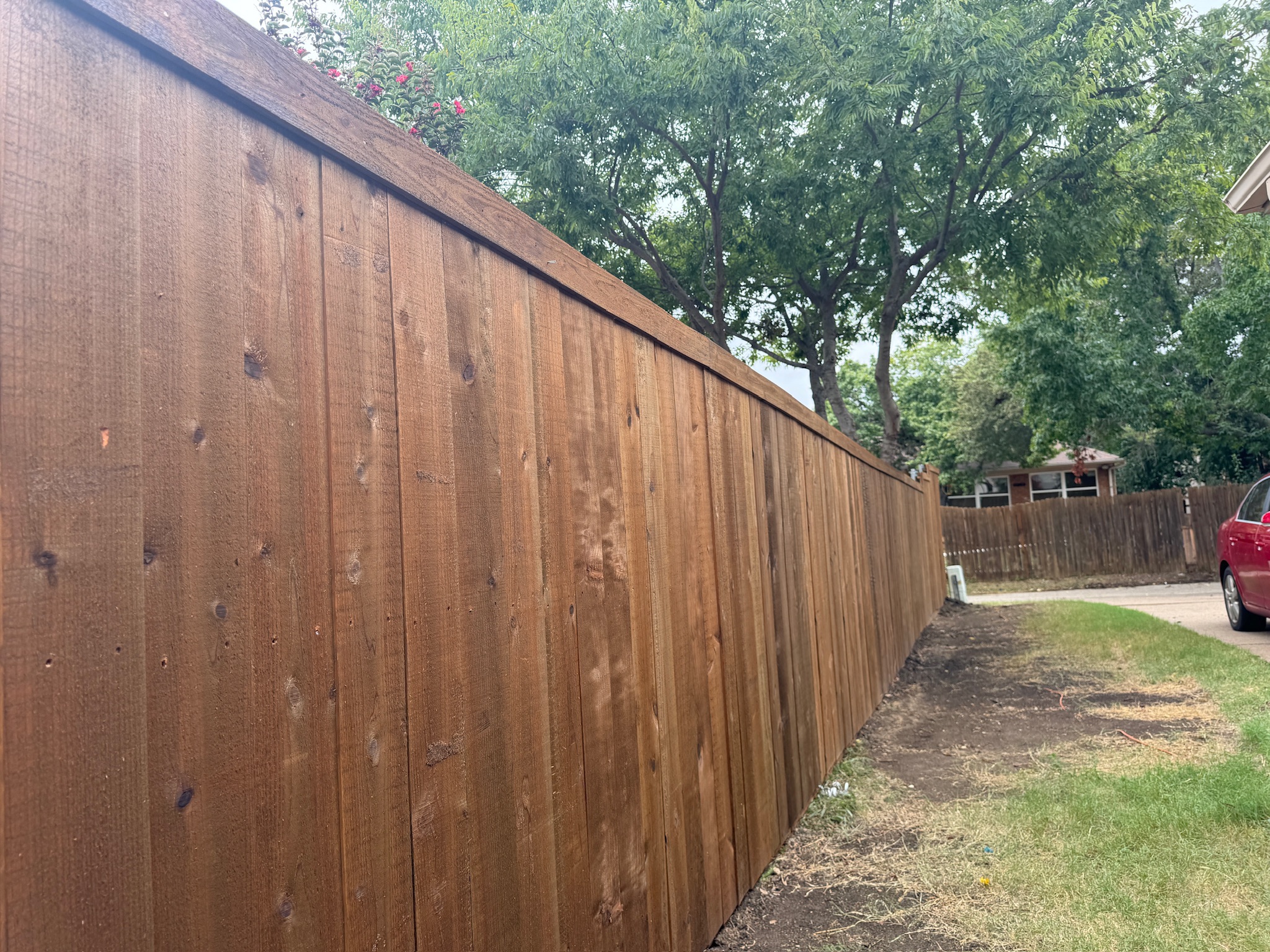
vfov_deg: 56.8
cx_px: 635
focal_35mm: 24
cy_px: 476
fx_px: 881
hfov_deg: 71.6
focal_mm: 6.76
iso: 80
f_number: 1.78
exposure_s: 1/678
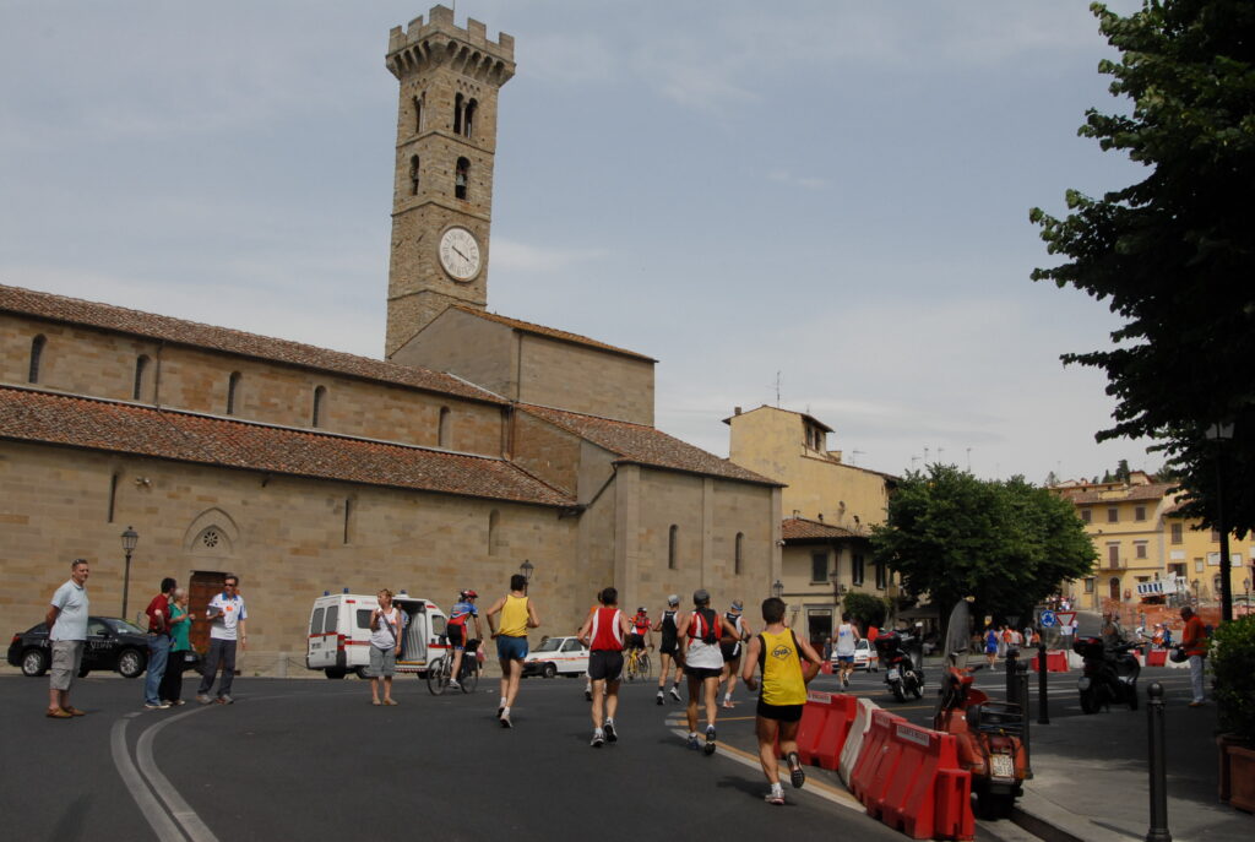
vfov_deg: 37.0
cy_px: 421
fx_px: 1257
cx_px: 628
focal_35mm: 36
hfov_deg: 53.0
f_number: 13
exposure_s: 1/500
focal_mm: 24
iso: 400
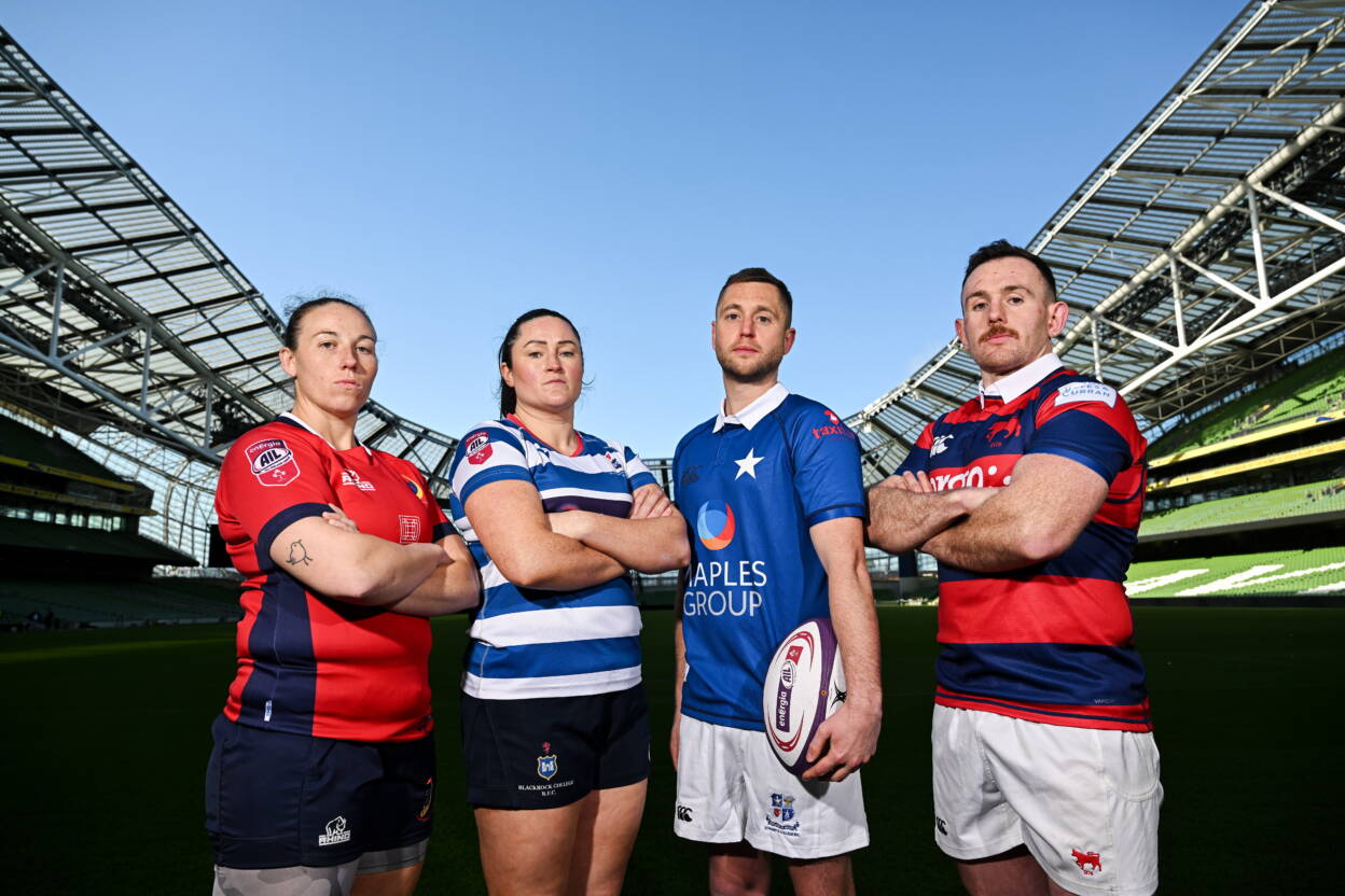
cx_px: 672
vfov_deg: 53.1
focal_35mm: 24
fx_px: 897
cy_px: 448
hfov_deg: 73.7
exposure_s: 1/400
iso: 100
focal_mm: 24
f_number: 5.6
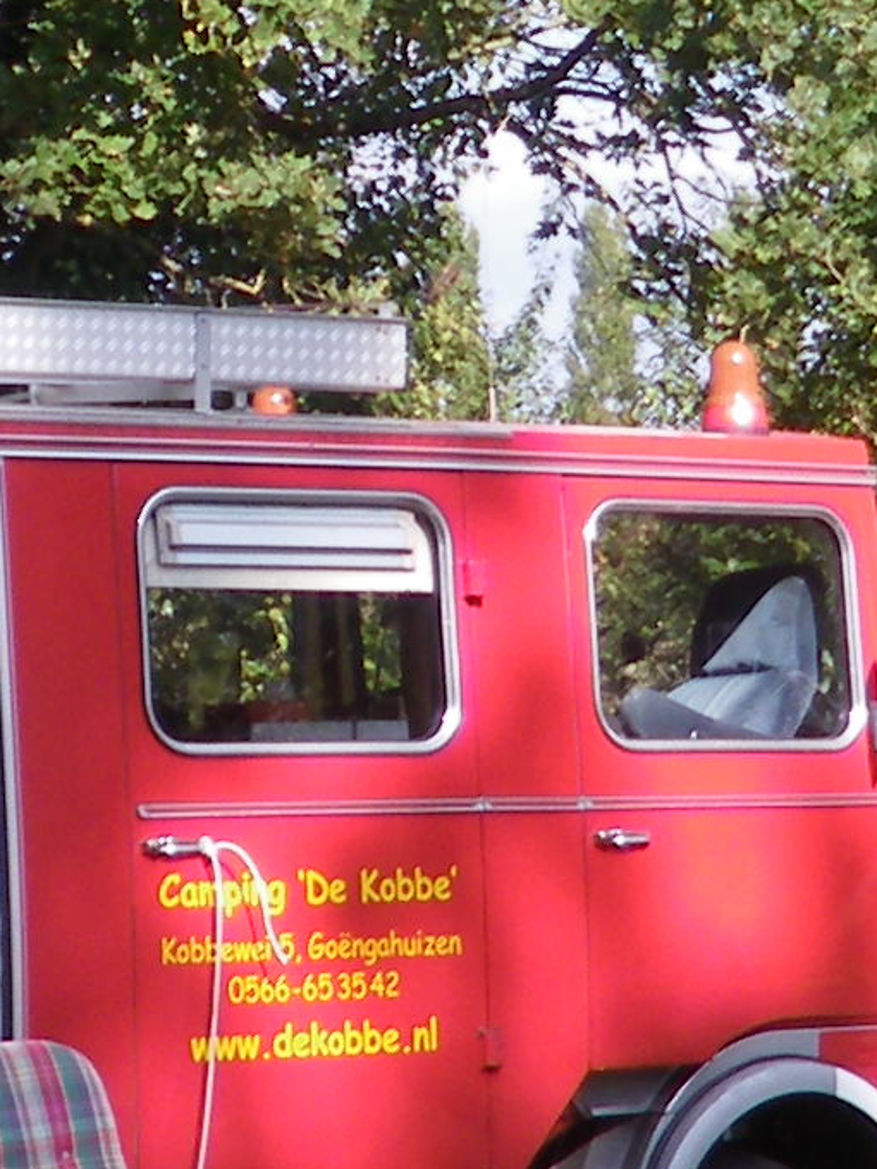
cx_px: -373
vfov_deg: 10.2
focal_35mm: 193
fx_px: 6520
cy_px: 753
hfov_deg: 7.6
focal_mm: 6.3
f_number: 3.5
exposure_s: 1/250
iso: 64
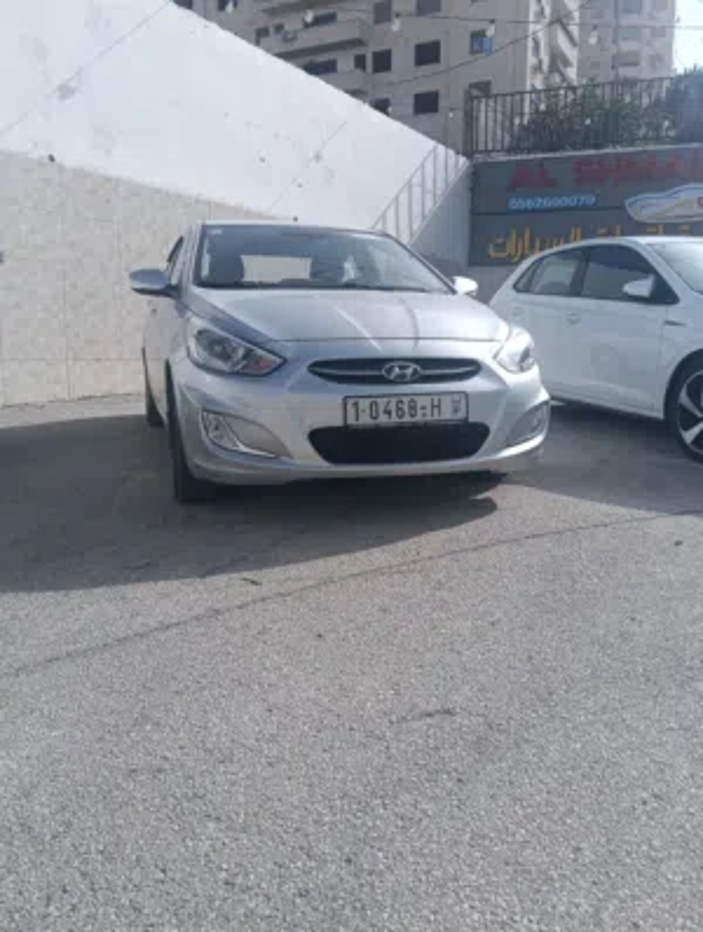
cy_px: 466
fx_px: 729
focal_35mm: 27
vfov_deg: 65.2
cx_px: 352
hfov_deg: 51.5
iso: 125
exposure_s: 1/934
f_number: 1.8
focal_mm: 3.98
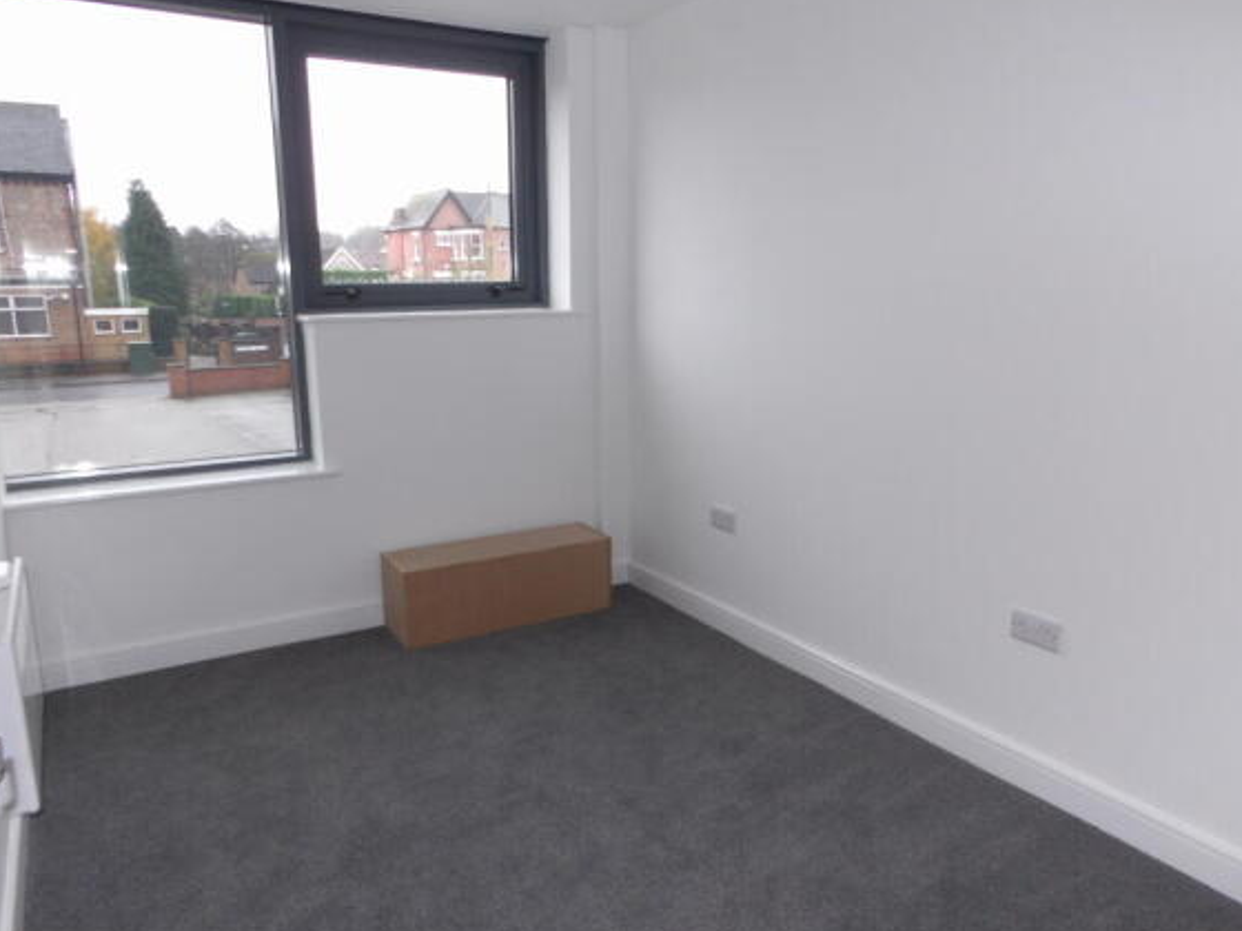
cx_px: 600
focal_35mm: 25
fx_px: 897
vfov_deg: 54.9
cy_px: 471
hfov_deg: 69.4
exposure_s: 1/15
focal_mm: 4.3
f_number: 4.1
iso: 200
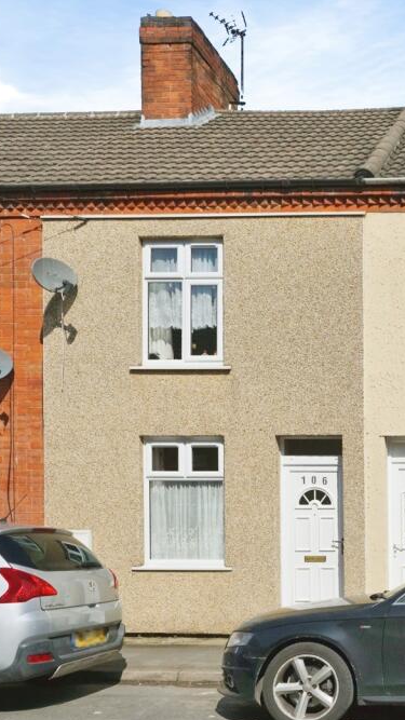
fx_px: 707
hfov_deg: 27.6
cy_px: 368
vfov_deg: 54.0
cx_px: 502
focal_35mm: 37
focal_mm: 23
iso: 1250
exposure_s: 1/6400
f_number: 9
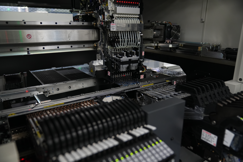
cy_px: 81
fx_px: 189
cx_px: 122
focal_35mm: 28
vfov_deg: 46.4
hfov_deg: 65.5
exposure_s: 1/125
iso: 2000
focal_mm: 28
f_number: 2.8
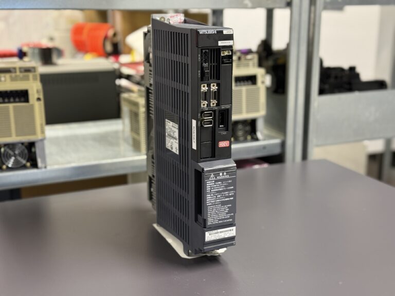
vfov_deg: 30.3
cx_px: 198
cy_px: 148
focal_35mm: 48
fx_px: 548
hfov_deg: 39.7
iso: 250
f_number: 1.78
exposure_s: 1/33
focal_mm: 6.76
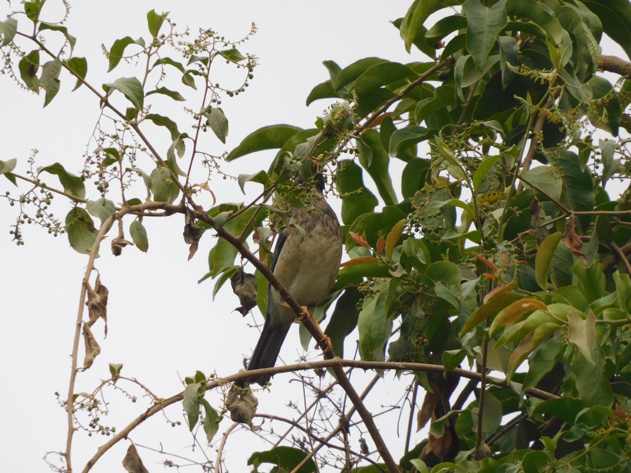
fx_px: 20051
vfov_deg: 1.4
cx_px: 316
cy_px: 236
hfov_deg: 1.8
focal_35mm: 1100
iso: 200
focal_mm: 197.1
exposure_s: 1/250
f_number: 5.6
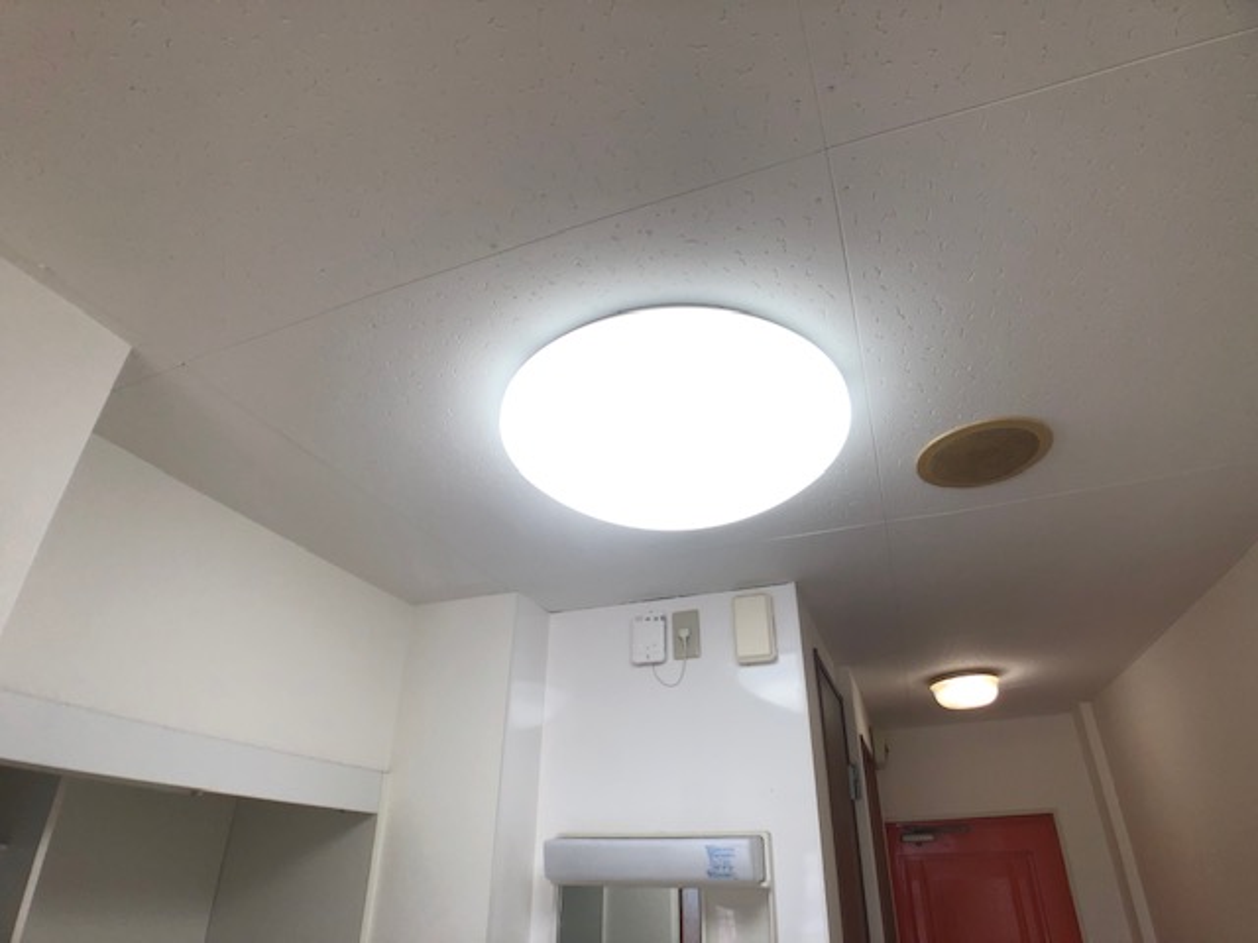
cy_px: 472
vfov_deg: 49.7
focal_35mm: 28
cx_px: 629
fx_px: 1018
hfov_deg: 63.4
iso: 50
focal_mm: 4
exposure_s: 1/120
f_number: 1.8
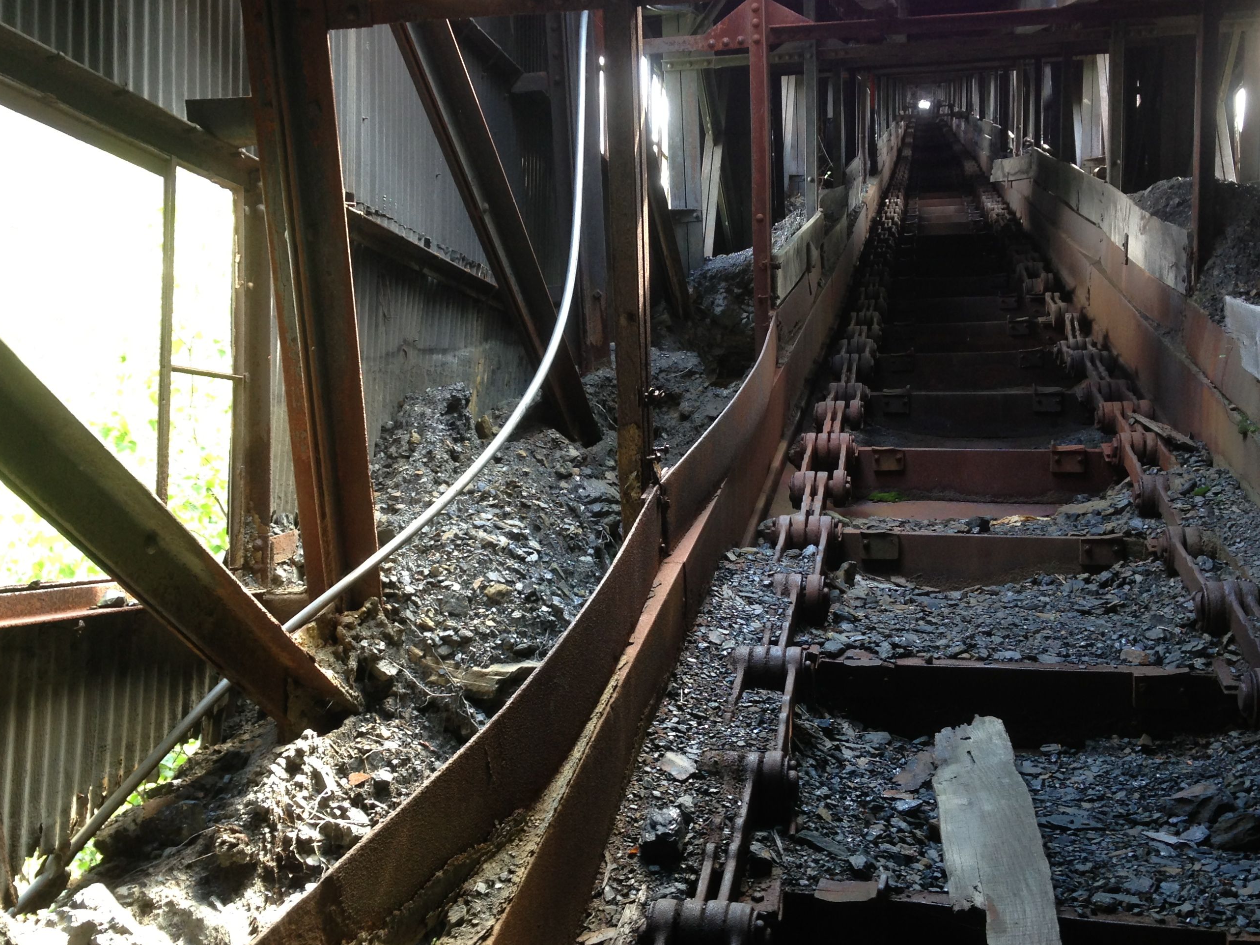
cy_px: 490
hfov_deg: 44.8
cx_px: 608
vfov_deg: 34.3
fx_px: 1529
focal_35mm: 42
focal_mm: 4.13
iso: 64
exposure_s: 1/20
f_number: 2.4
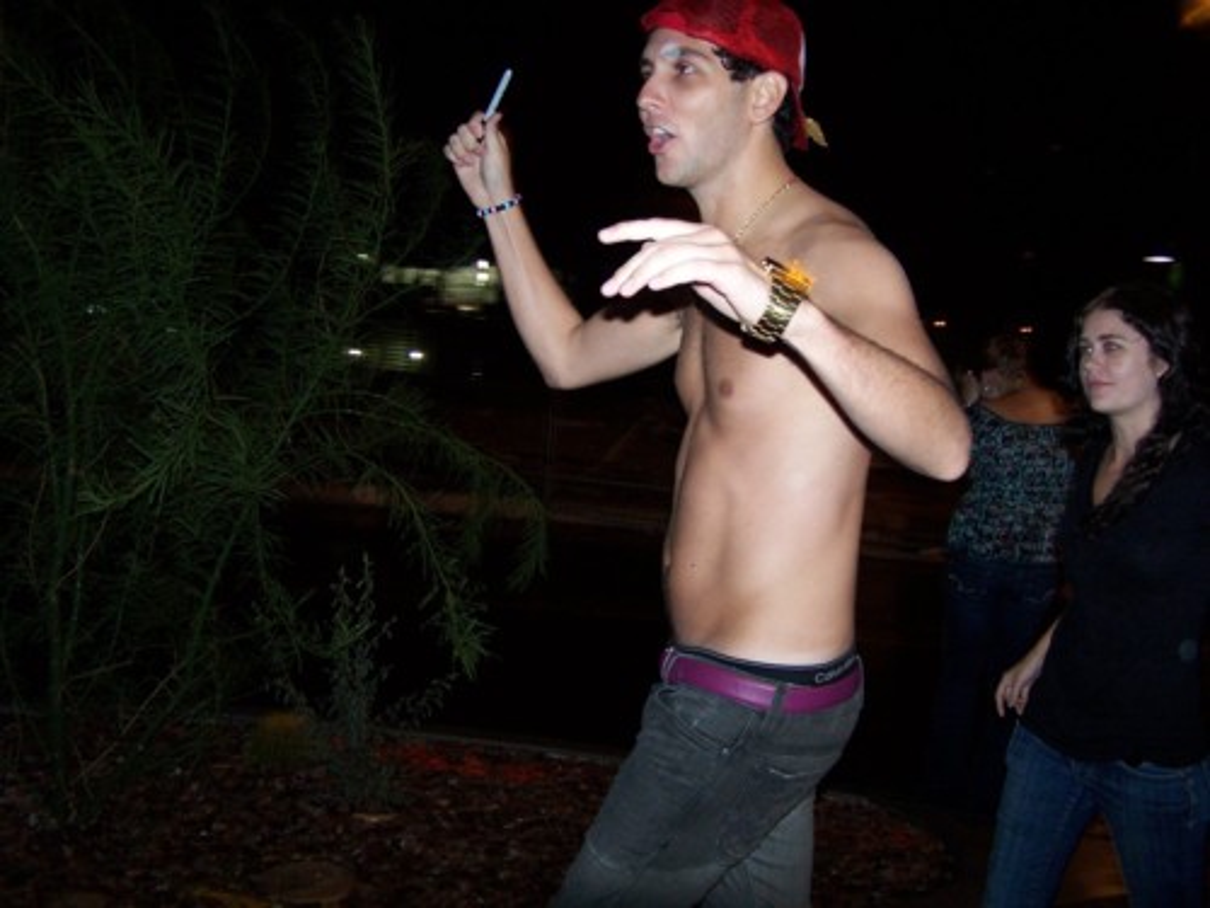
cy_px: 454
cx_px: 605
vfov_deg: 37.7
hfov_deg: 49.0
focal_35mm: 38
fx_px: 1328
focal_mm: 6.3
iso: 140
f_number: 2.8
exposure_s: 1/60
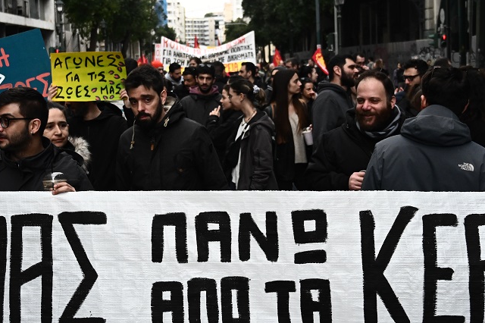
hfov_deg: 33.4
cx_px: 221
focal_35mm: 60
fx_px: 808
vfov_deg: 22.5
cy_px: 121
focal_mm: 24
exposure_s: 1/2000
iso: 1250
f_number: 4
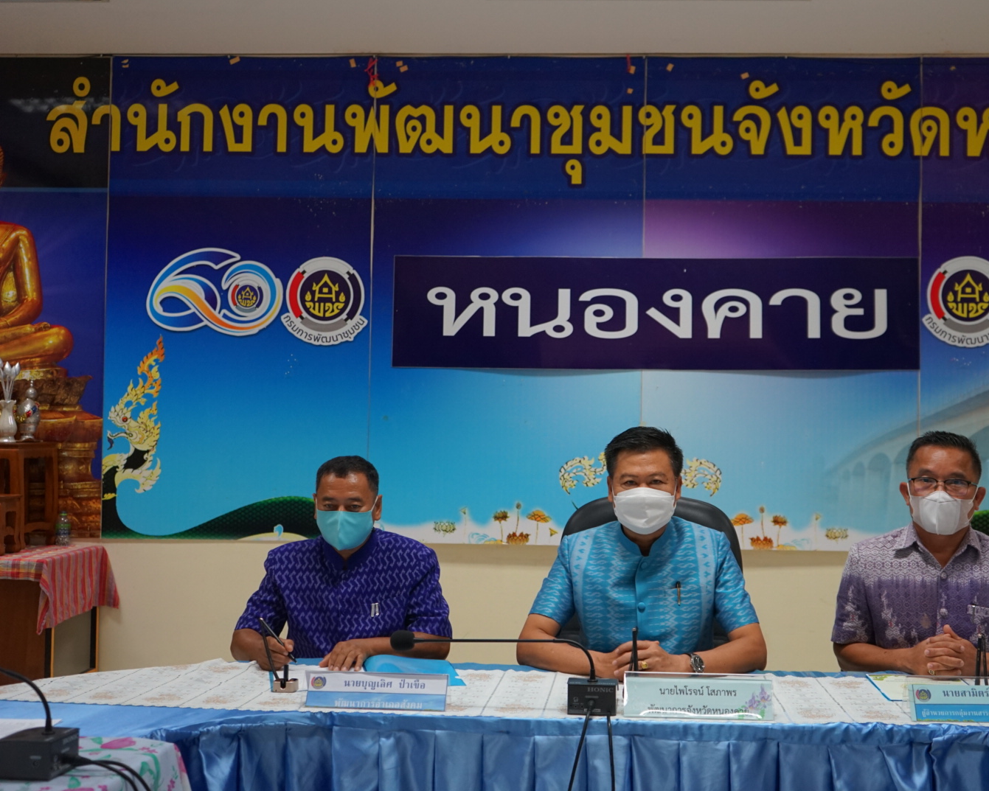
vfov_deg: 34.9
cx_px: 572
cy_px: 394
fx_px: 1259
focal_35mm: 43
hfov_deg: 42.8
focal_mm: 38
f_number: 4
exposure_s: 1/160
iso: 1250
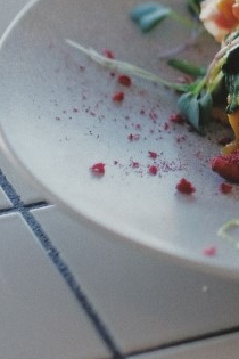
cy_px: -98
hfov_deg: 4.4
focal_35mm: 307
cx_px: 360
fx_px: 3057
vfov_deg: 6.7
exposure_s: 1/3000
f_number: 1.2
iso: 800
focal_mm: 56
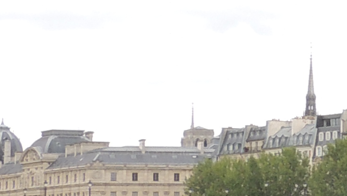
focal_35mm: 165
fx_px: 1519
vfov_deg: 7.3
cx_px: 531
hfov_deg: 12.4
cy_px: 38
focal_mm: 4.3
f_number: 4.7
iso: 100
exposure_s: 1/160
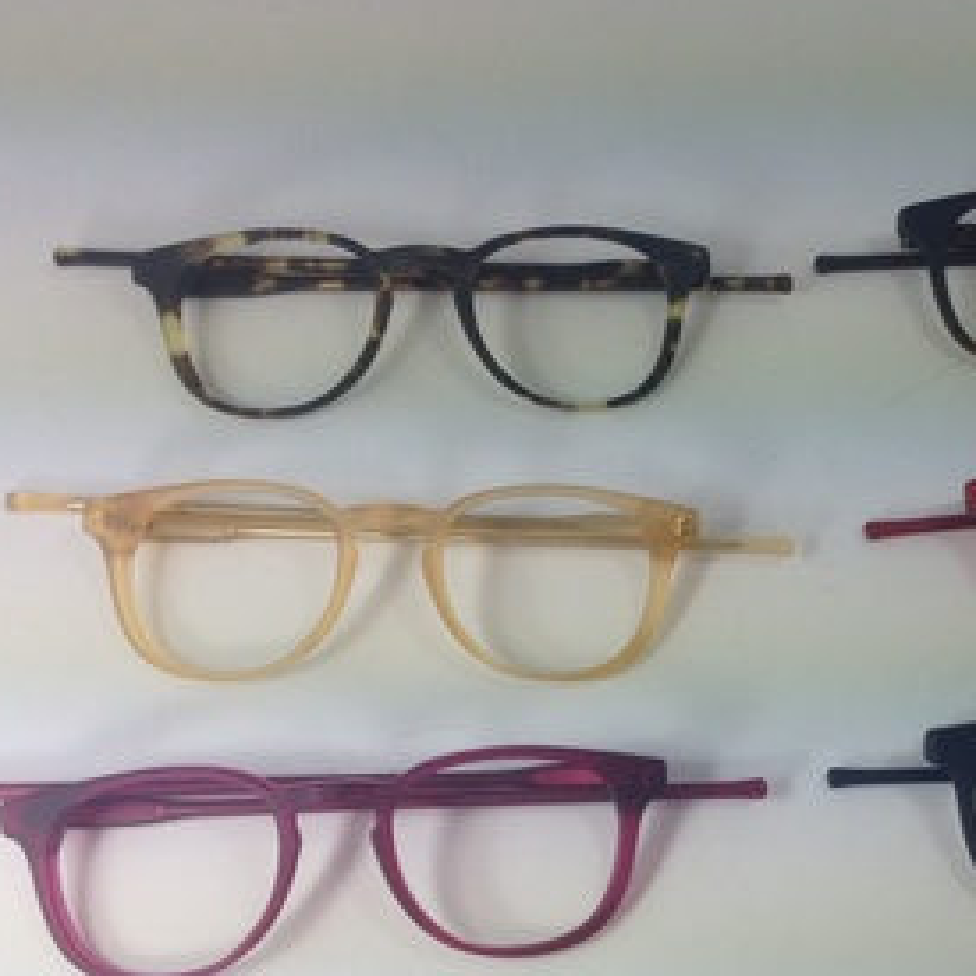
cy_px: 591
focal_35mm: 53
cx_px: 756
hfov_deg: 31.5
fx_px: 1691
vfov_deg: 32.1
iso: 50
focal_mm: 4.12
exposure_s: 1/328
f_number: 2.4
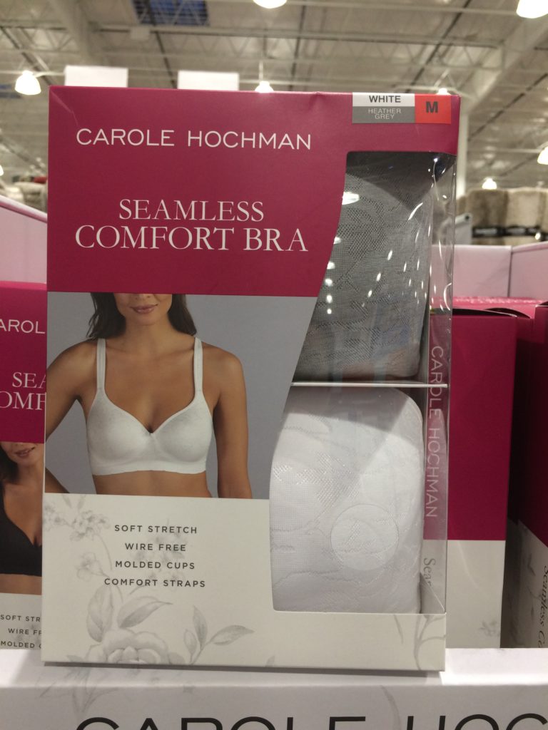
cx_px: 274
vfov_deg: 61.7
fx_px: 612
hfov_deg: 48.2
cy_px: 365
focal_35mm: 29
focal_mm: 4.15
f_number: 2.2
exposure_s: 1/33
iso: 125
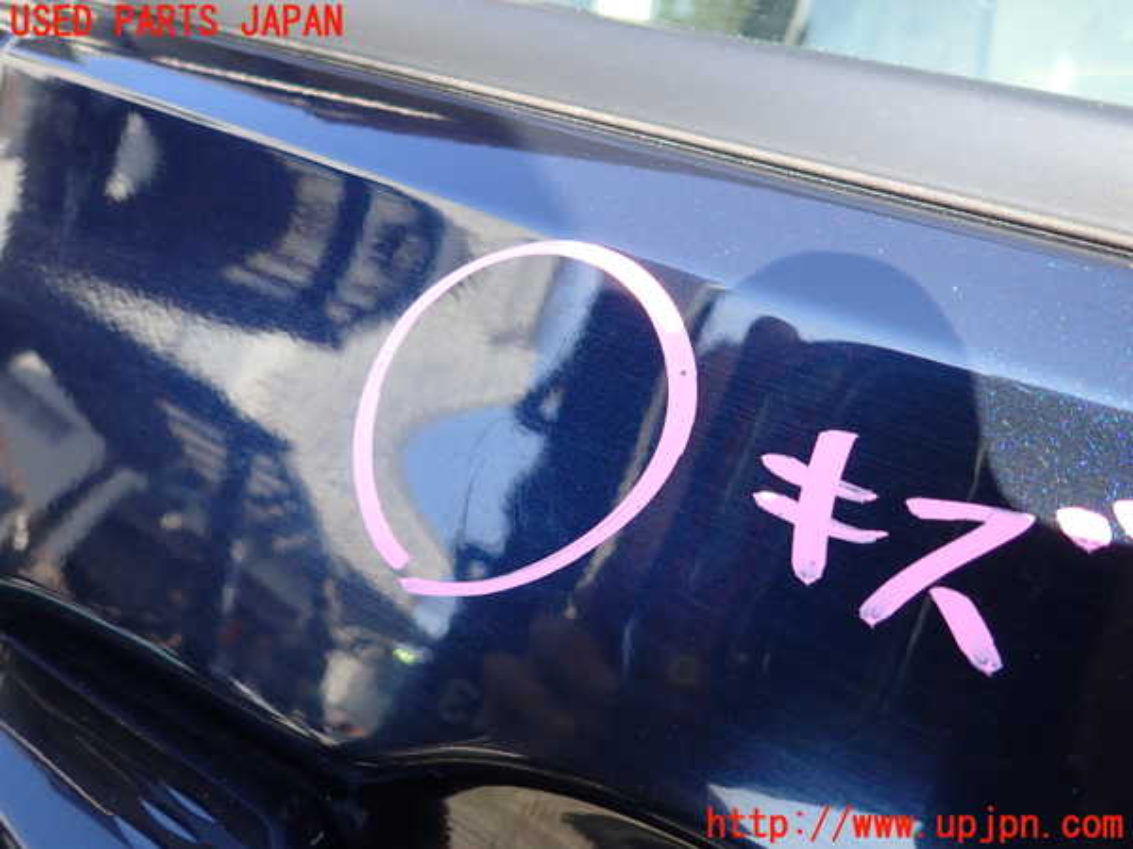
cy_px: 424
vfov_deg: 54.9
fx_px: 818
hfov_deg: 69.4
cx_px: 566
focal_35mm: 25
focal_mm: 4.5
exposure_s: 1/200
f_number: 2
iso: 100
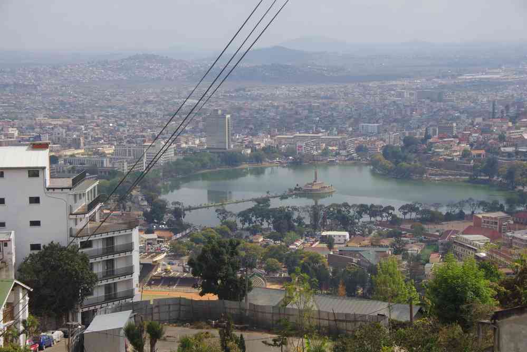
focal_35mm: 82
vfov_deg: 16.6
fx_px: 1208
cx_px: 264
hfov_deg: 24.6
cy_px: 176
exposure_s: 1/100
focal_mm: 55
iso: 200
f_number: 11
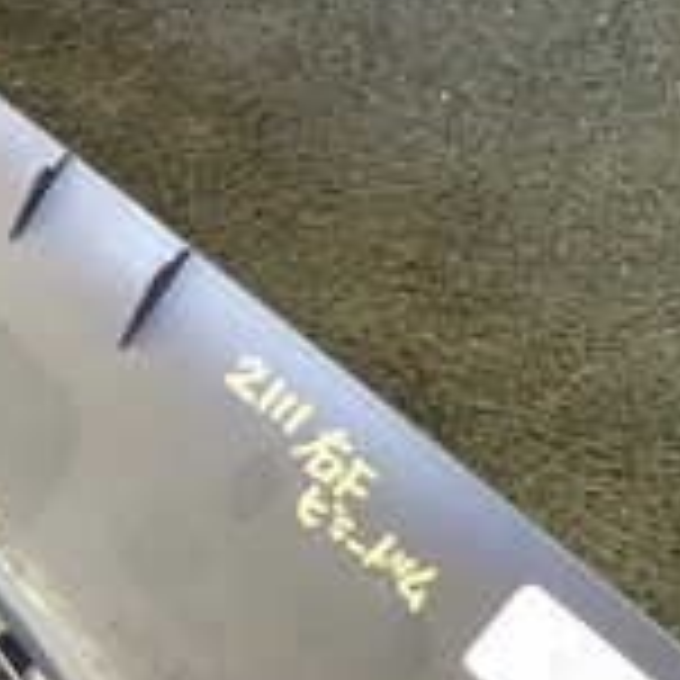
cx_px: 63
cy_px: 266
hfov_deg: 19.4
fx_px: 1956
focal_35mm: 88
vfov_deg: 19.7
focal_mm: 4.5
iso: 200
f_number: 2
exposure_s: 1/60
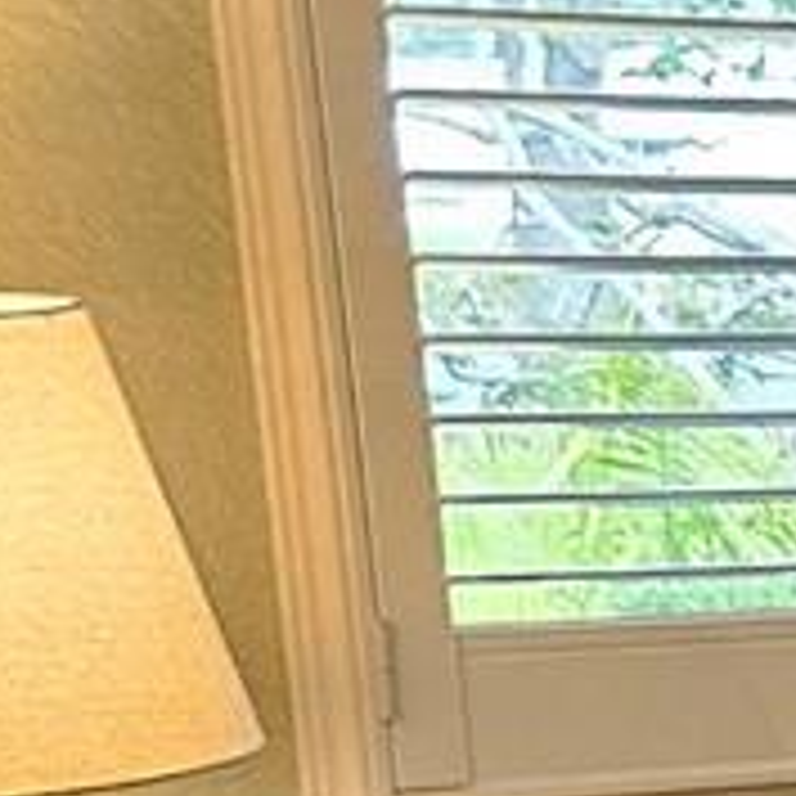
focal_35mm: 184
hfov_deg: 7.2
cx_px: 3139
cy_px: 1111
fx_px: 4787
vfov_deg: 9.3
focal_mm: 5.4
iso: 500
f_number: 1.8
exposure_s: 1/120
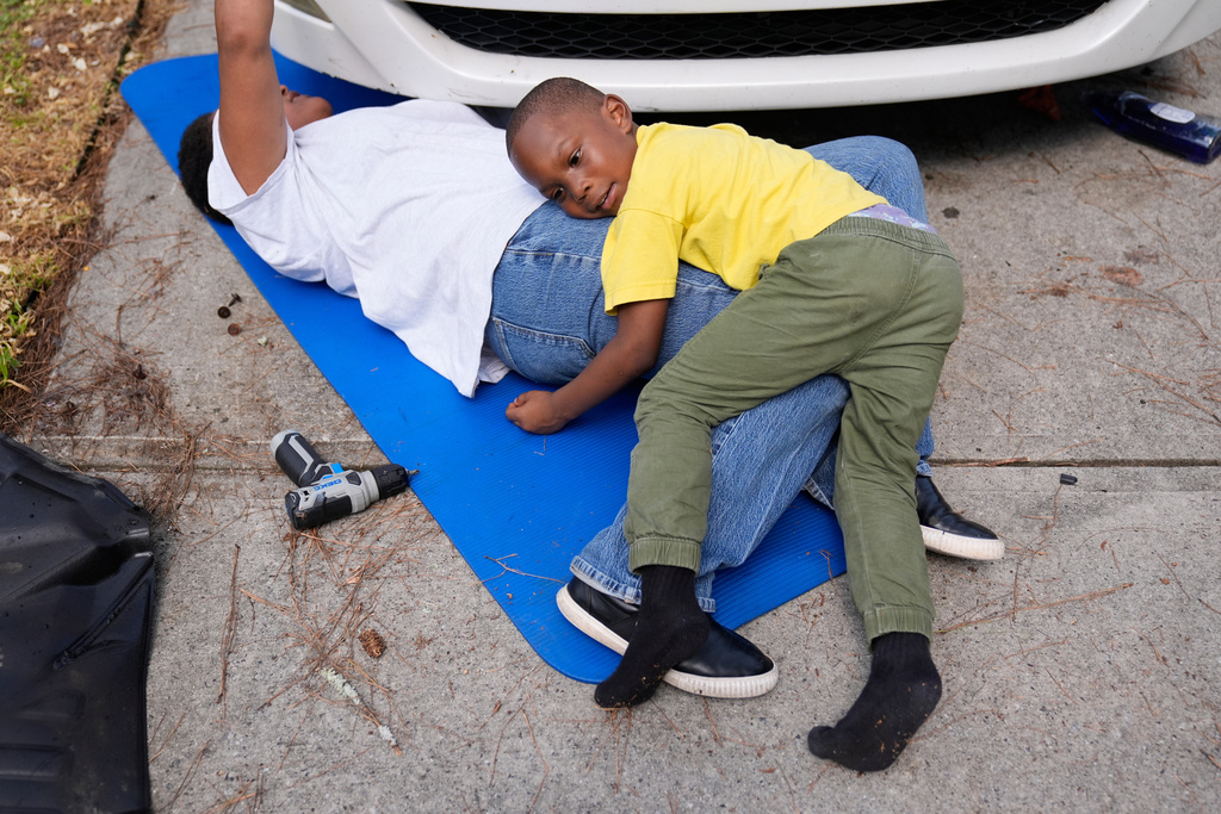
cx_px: 610
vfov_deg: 36.9
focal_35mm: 36
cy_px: 407
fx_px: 1221
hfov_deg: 53.1
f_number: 2.8
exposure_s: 1/2500
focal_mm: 36
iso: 500
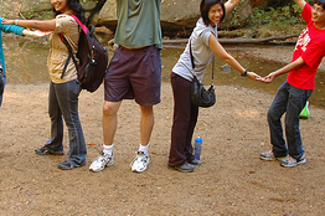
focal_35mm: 43
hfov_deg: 43.5
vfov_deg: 30.1
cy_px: 31
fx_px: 387
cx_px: 67
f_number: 2.8
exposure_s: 1/100
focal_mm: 15
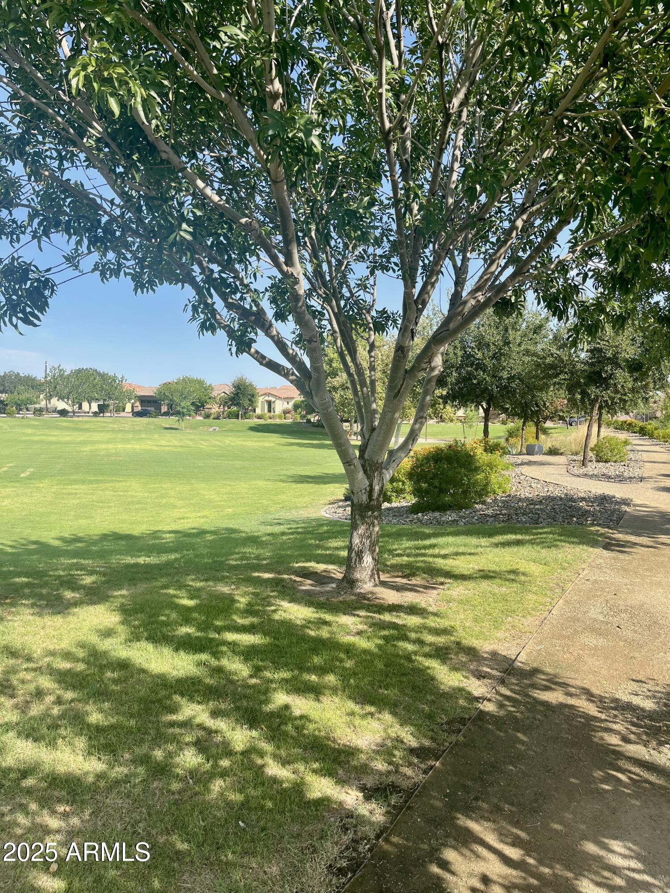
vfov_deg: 67.3
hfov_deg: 53.1
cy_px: 446
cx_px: 335
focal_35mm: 26
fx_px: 671
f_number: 1.6
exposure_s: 1/1695
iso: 50
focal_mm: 5.1
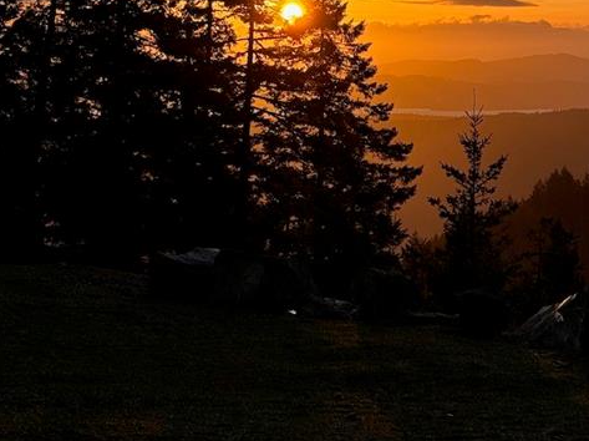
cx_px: 593
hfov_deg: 18.4
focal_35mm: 104
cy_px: 65
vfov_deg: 14.1
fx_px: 1768
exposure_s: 1/2833
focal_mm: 6.76
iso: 64
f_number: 1.78
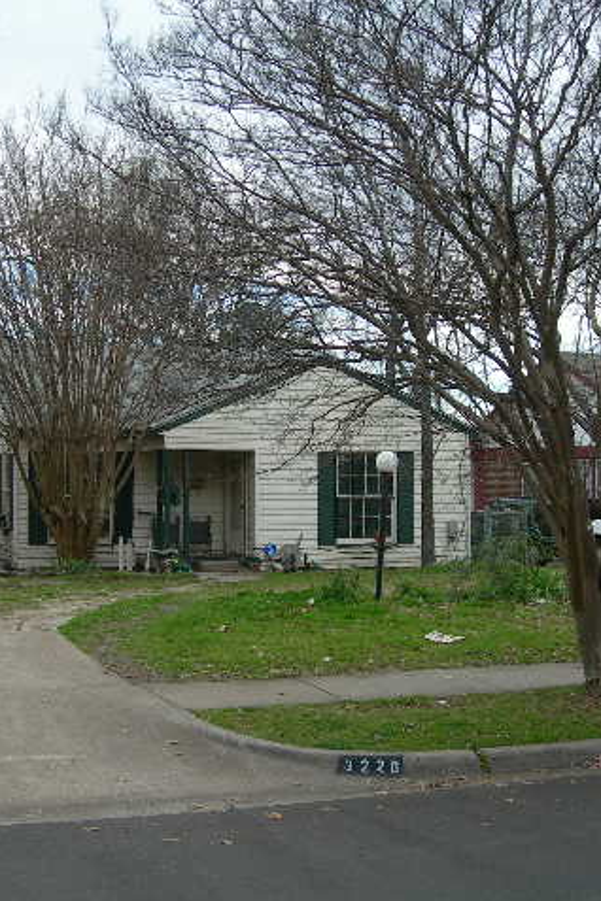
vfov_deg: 37.5
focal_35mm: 53
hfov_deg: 25.4
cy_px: 451
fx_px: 1327
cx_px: 223
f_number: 2.8
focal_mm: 7.8
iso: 50
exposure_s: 1/348
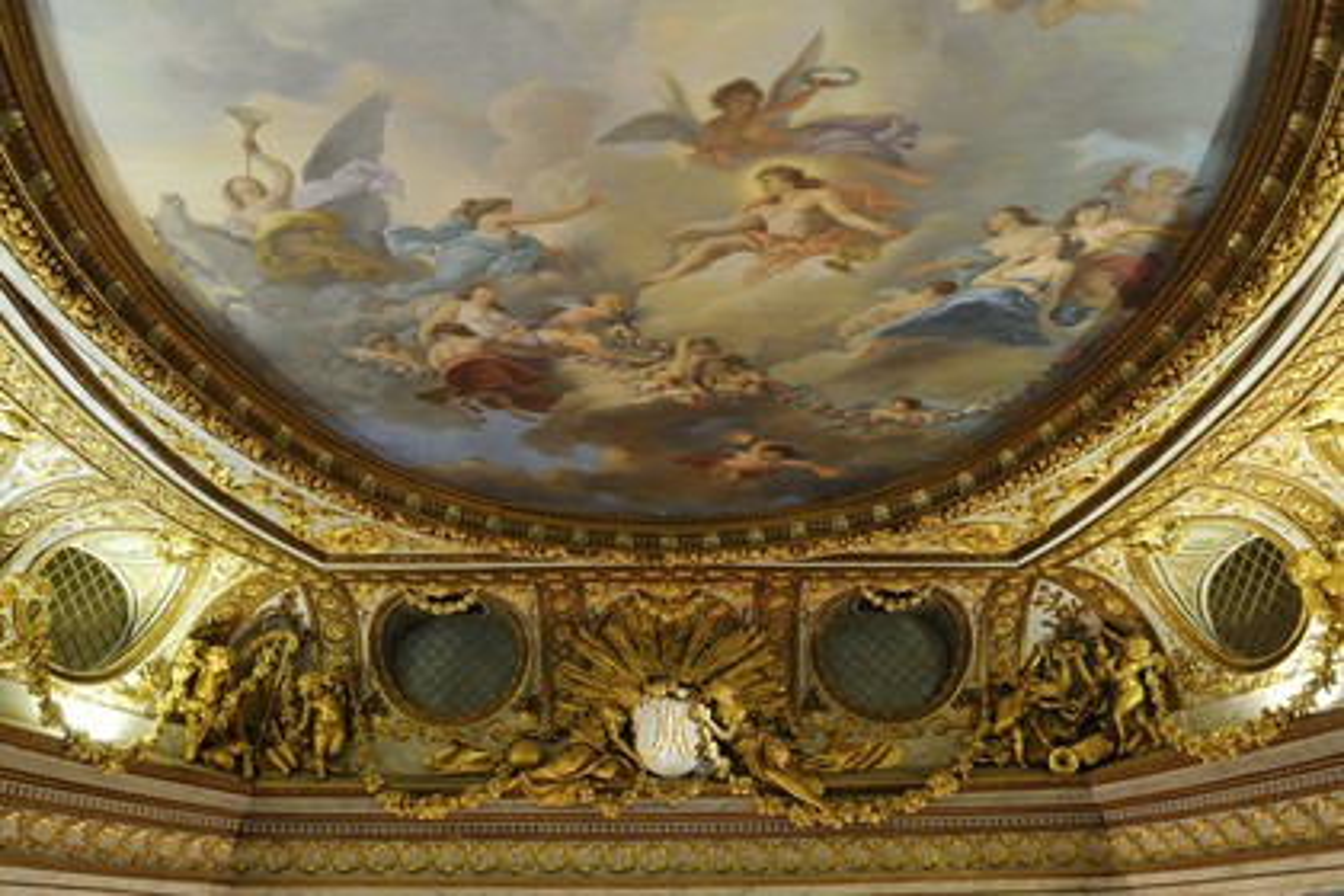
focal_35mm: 29
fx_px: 1083
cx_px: 672
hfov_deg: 63.7
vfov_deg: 45.0
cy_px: 448
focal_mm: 29
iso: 200
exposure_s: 30
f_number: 16
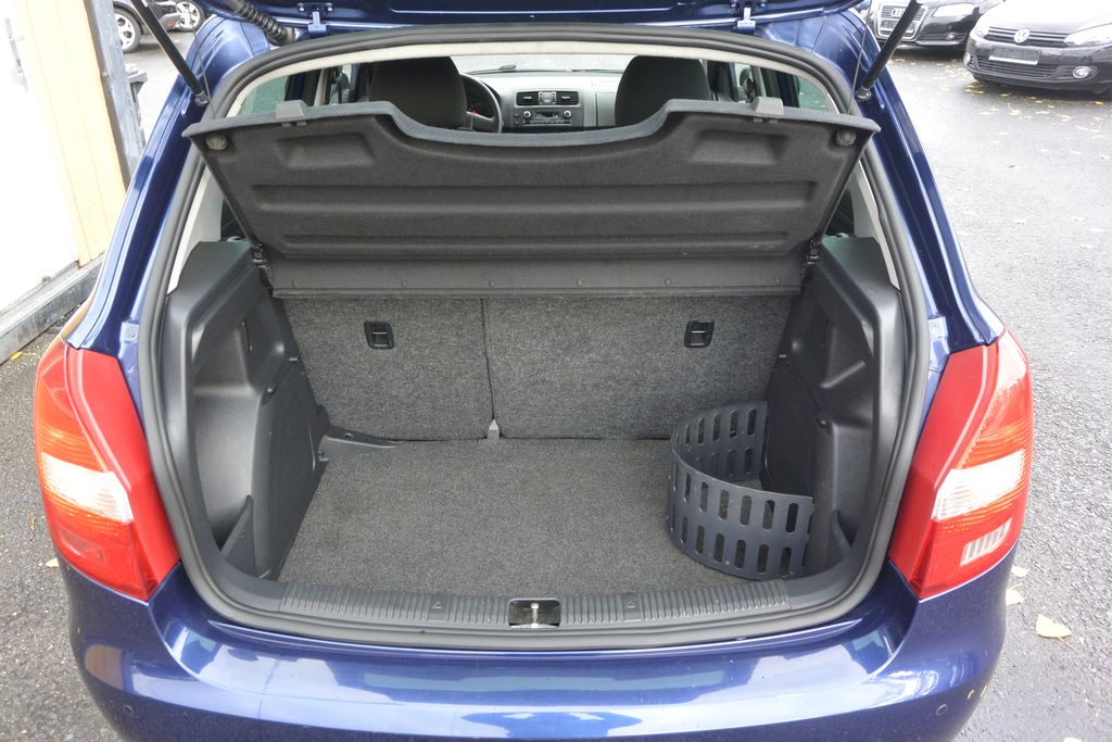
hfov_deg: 67.4
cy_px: 371
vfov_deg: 47.9
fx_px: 834
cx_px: 556
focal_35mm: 27
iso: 400
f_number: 3.5
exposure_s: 1/60
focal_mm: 10
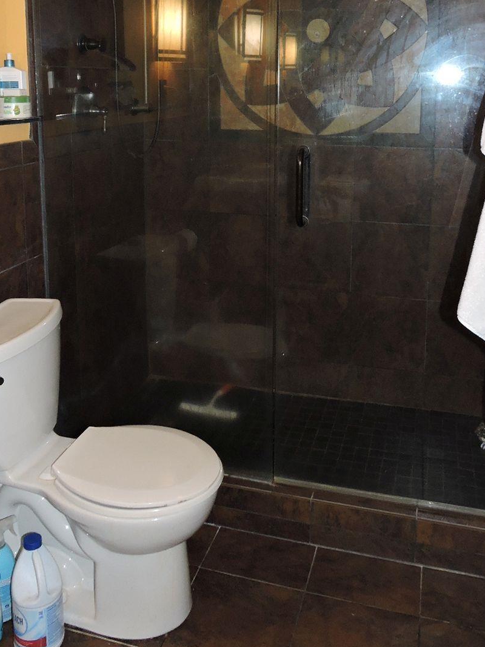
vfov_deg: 49.6
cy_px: 175
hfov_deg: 39.6
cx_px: 235
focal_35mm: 36
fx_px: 673
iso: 200
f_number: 3.3
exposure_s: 1/30
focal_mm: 4.3
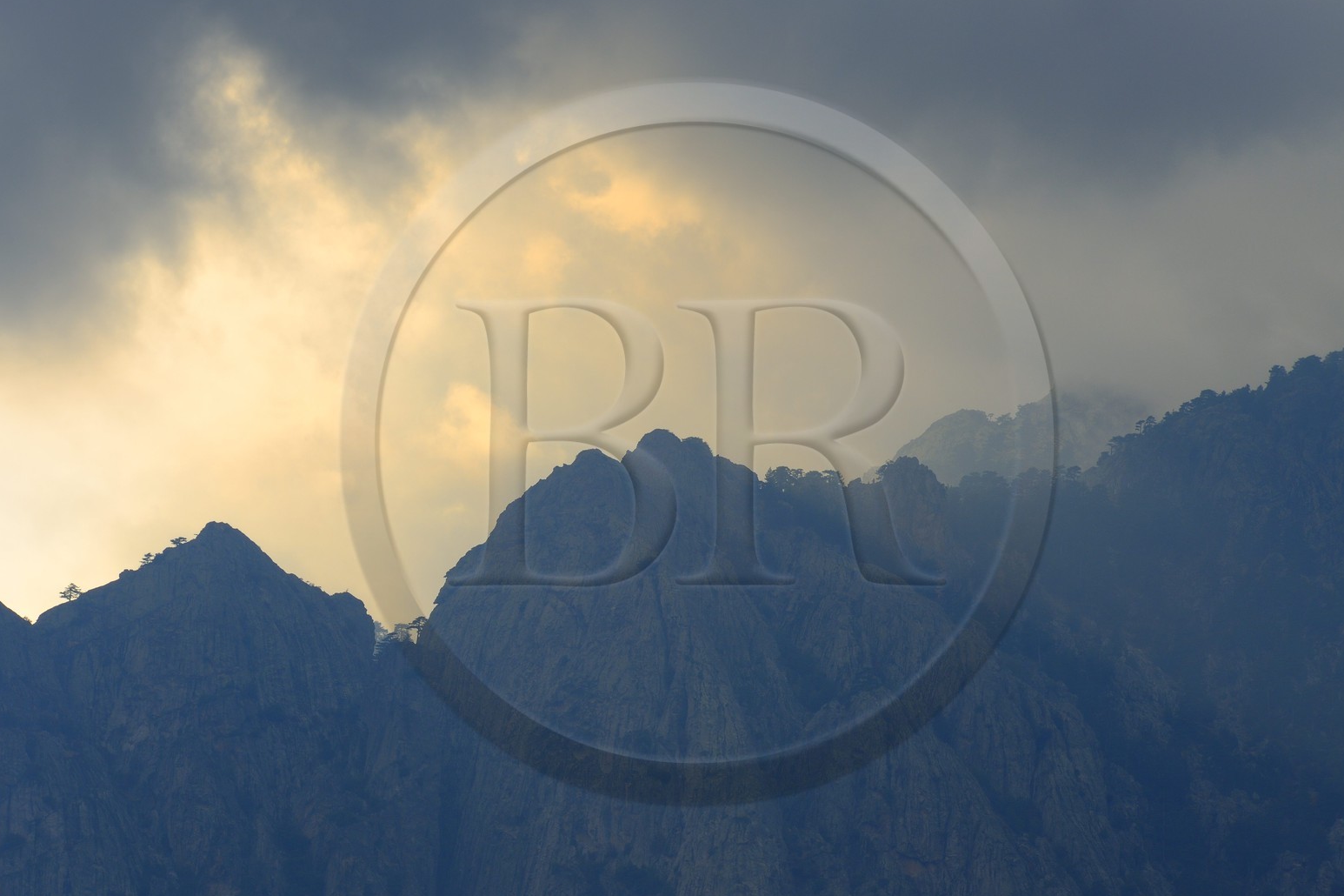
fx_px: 7726
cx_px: 695
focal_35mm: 207
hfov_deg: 9.9
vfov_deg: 6.6
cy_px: 444
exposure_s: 1/200
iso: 200
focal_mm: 200
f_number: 14
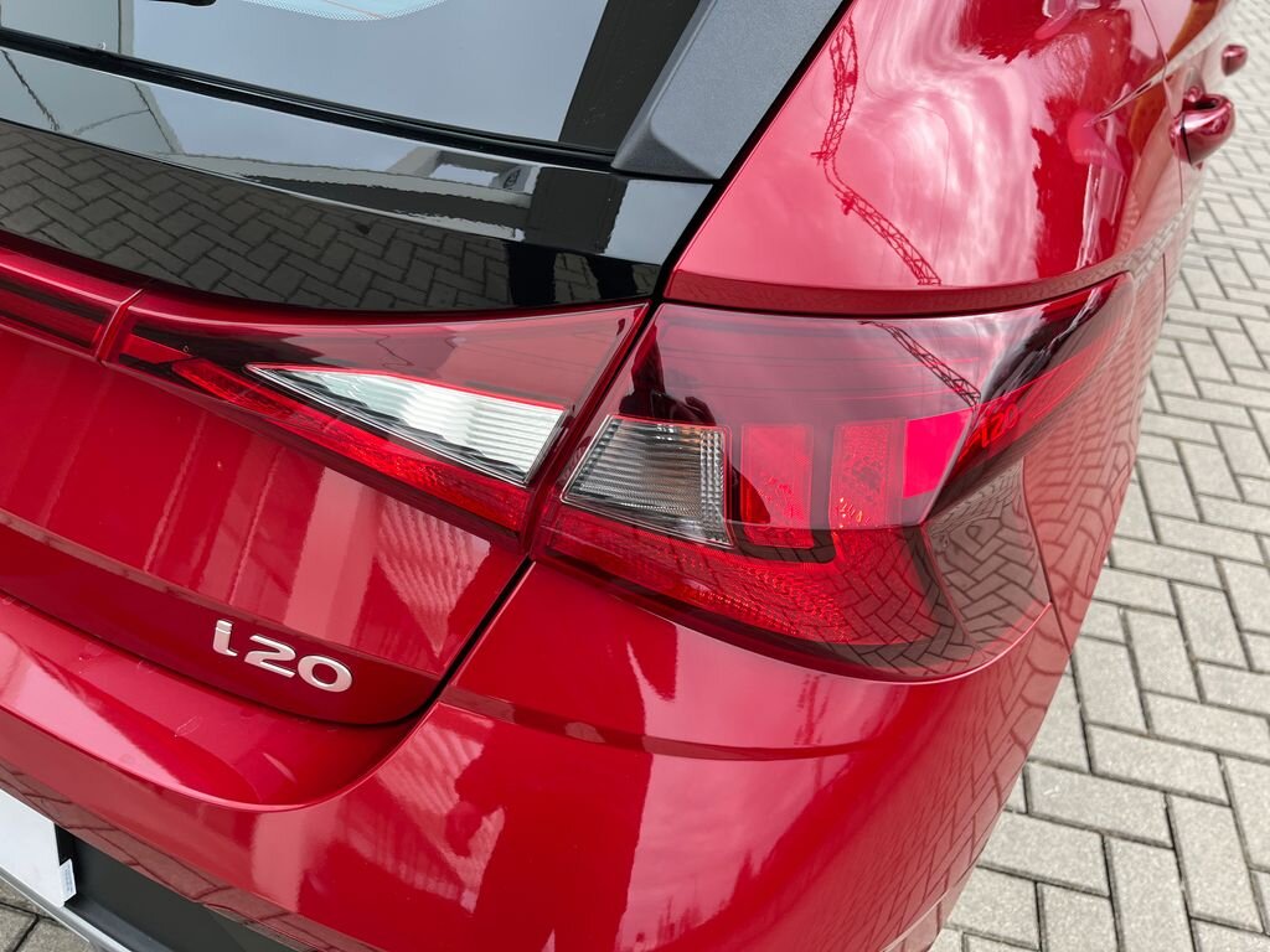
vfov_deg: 53.1
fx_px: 954
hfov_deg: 67.3
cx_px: 635
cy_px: 476
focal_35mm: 26
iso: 50
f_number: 1.6
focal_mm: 5.1
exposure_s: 1/502
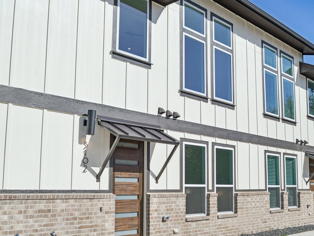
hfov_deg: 44.4
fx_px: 381
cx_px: 196
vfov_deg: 34.3
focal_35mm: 42
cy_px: 130
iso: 400
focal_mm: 22
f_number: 8
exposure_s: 1/2000
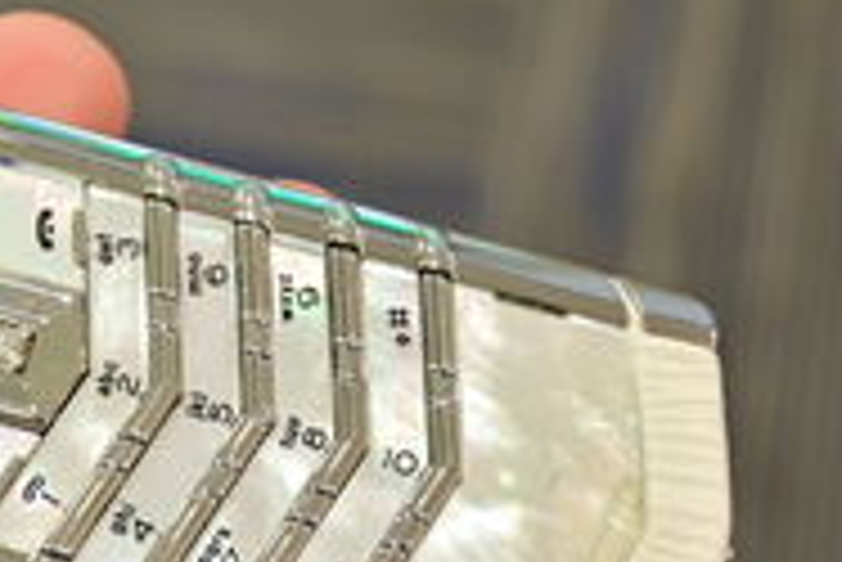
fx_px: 2996
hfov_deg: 15.3
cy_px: 447
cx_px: -207
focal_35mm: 128
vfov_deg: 10.7
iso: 400
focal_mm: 26
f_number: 4.5
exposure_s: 1/50
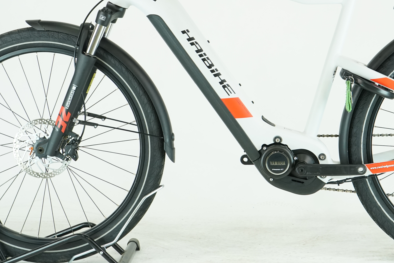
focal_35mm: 92
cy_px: 59
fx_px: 1007
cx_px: 257
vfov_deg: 14.8
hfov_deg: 22.1
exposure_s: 1/200
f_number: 5.6
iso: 1600
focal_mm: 53
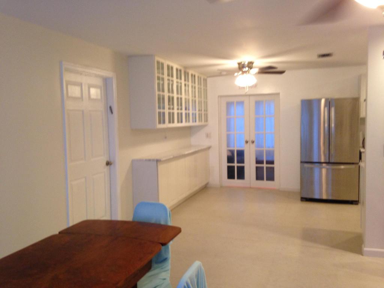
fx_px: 366
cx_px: 192
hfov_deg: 55.4
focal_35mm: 33
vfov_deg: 42.9
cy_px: 144
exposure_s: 1/20
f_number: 2.4
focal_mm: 4.12
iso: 125
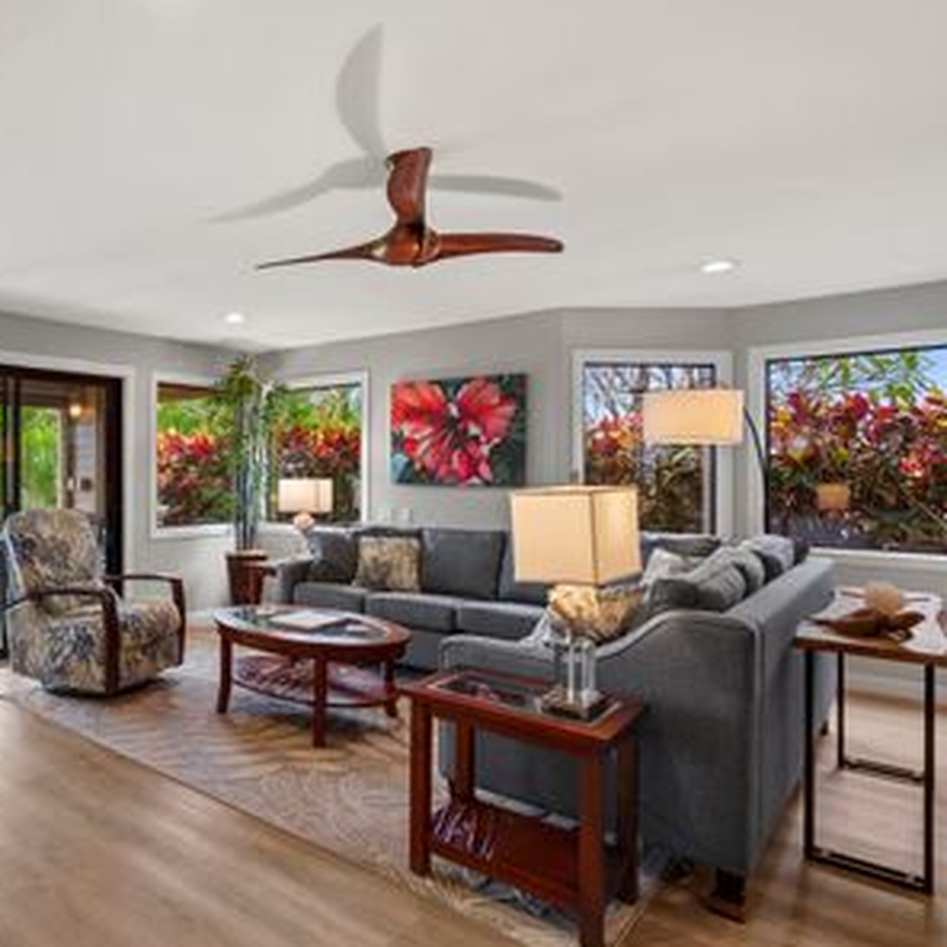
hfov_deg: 62.6
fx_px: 712
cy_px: 478
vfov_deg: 67.3
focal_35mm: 23
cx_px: 214
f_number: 8
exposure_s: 1/3
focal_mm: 16
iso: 100
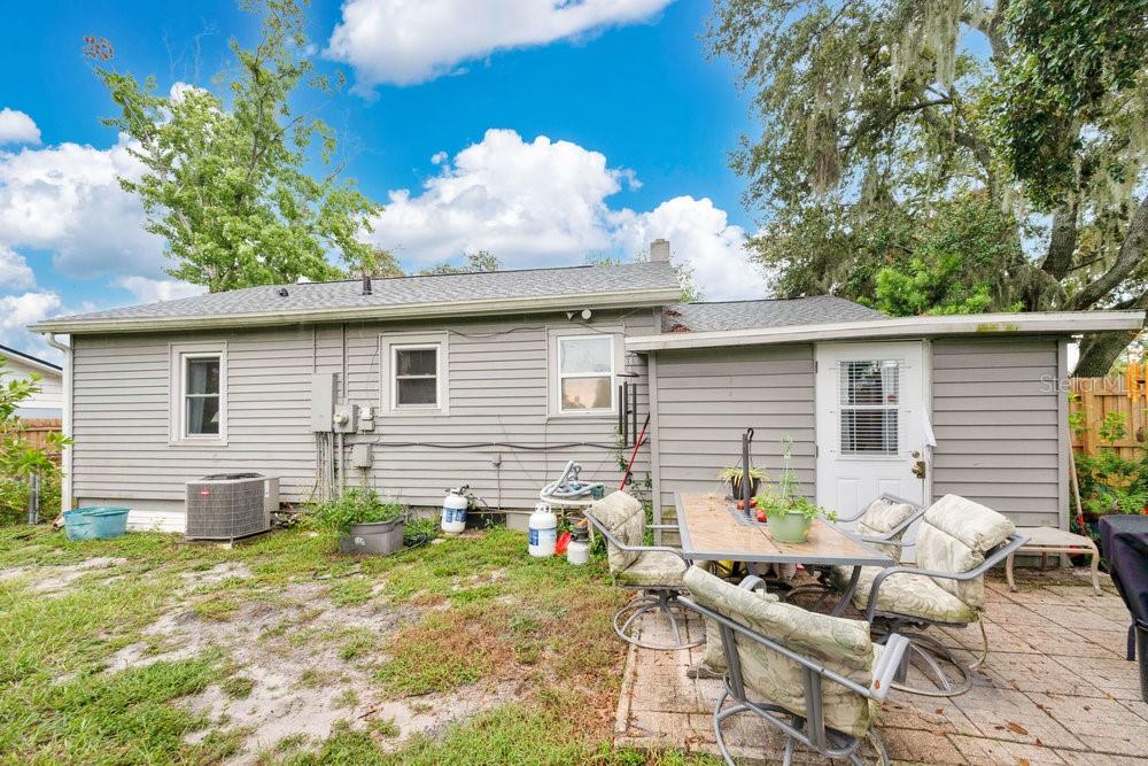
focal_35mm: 14
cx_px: 574
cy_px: 383
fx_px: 446
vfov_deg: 81.2
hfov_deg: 104.2
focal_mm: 14
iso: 125
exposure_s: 1/60
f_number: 7.1
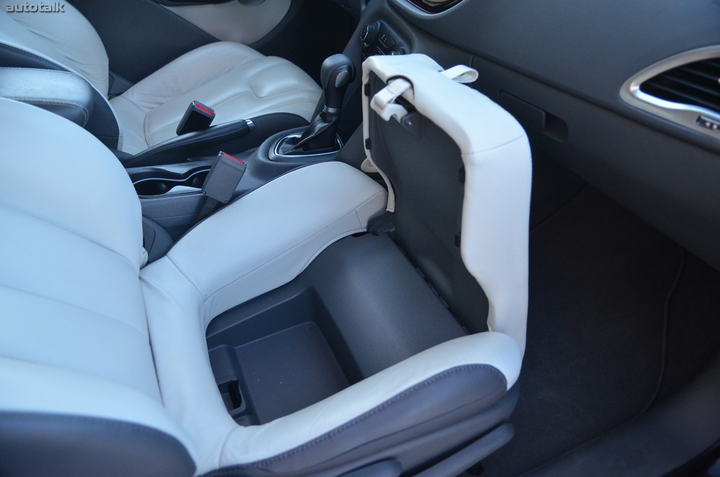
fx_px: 509
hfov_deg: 70.5
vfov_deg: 50.2
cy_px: 238
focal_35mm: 26
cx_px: 360
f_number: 2.8
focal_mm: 17
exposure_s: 1/320
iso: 1600
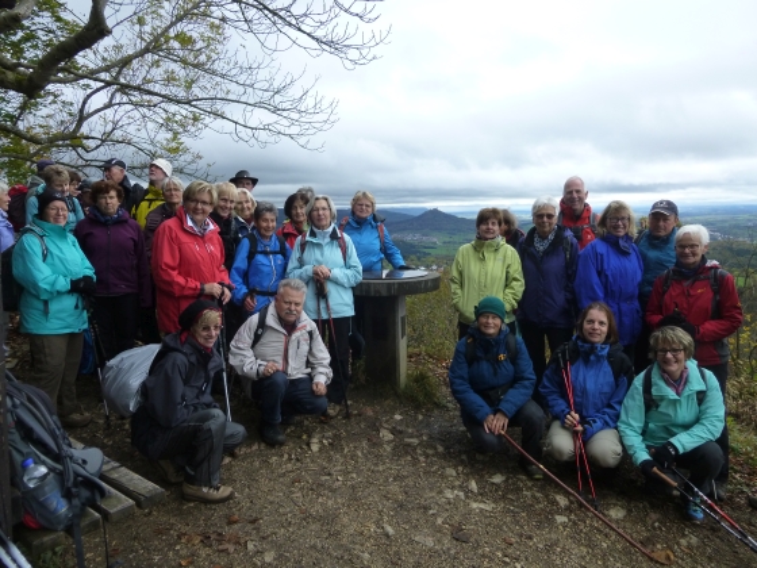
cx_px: 378
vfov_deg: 54.9
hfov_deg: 69.4
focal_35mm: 25
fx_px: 547
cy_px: 284
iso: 160
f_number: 3.1
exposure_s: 1/320
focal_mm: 4.5
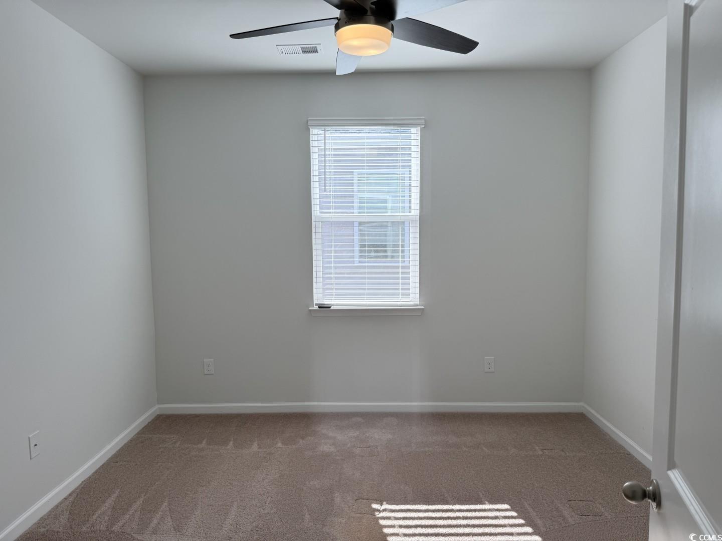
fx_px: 501
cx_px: 361
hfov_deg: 71.6
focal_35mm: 24
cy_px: 270
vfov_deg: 56.8
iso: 80
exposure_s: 1/438
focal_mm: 6.76
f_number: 1.78
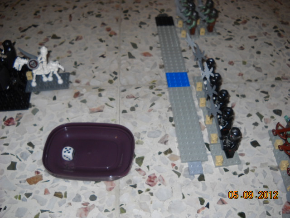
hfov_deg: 45.8
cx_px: 145
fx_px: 343
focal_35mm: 41
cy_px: 109
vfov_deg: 35.1
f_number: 3.1
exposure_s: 1/30
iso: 64
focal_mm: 6.72
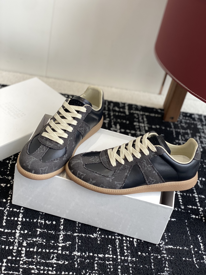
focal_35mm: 52
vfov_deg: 36.8
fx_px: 413
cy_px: 138
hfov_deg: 28.0
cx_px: 103
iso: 40
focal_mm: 6
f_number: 2
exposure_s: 1/122
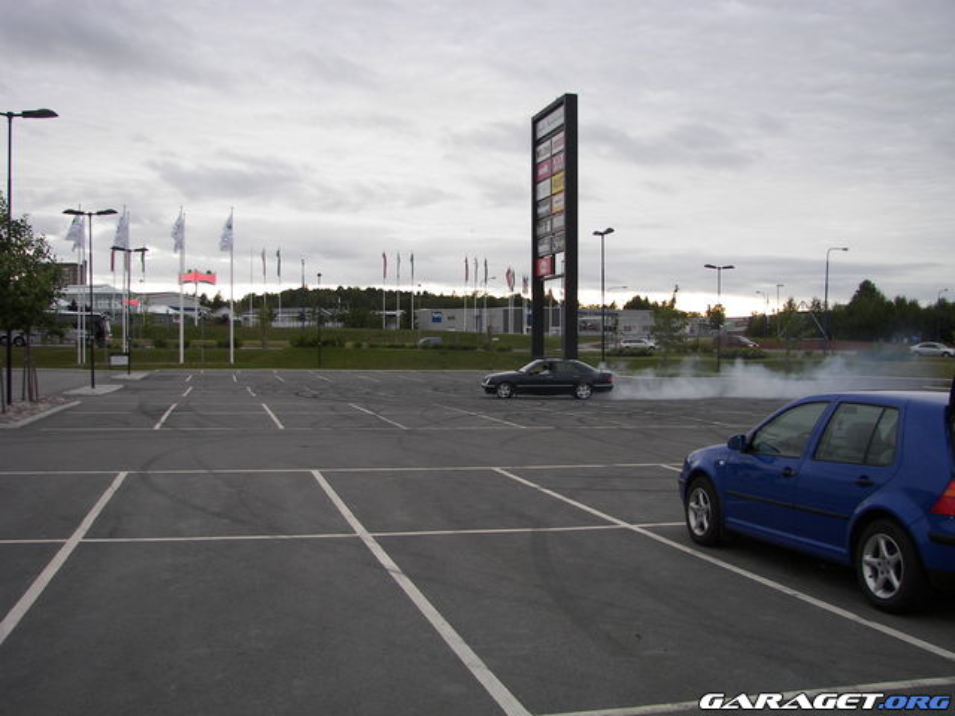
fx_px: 993
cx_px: 478
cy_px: 358
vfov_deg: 39.7
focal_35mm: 36
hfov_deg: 51.4
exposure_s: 1/200
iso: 64
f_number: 2.8
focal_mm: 6
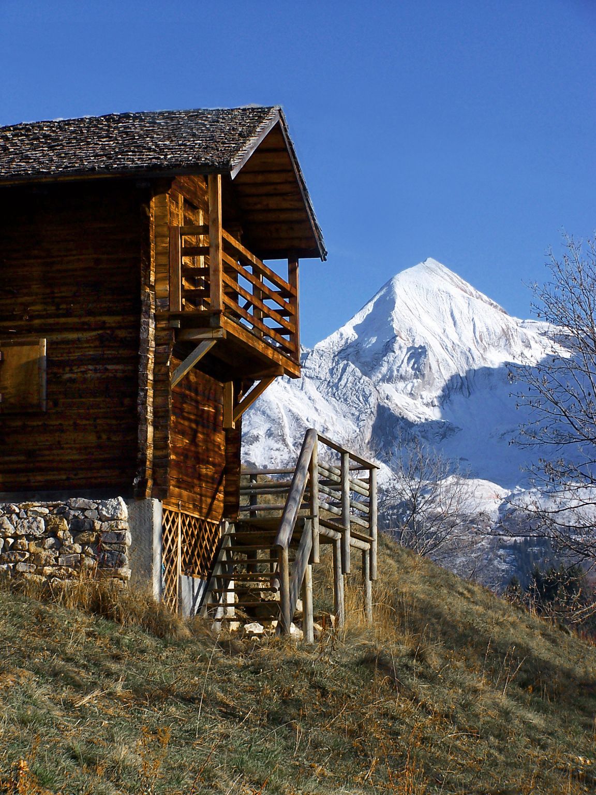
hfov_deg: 14.1
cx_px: 298
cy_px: 398
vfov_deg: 18.7
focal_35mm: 105
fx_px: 2410
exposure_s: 1/500
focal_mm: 17.5
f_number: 4.5
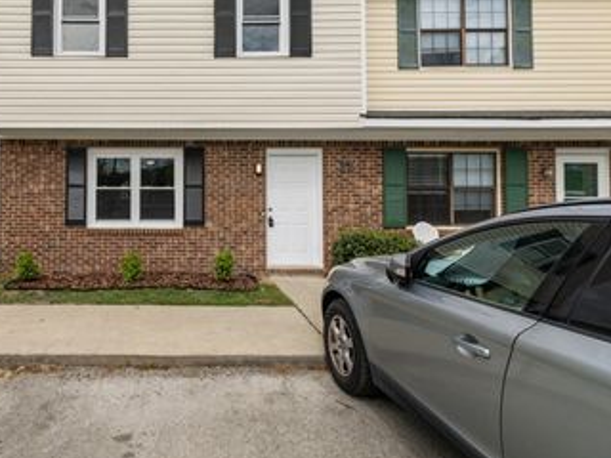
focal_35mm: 21
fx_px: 371
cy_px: 163
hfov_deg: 74.8
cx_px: 174
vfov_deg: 62.3
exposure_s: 1/640
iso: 400
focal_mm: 14
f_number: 9
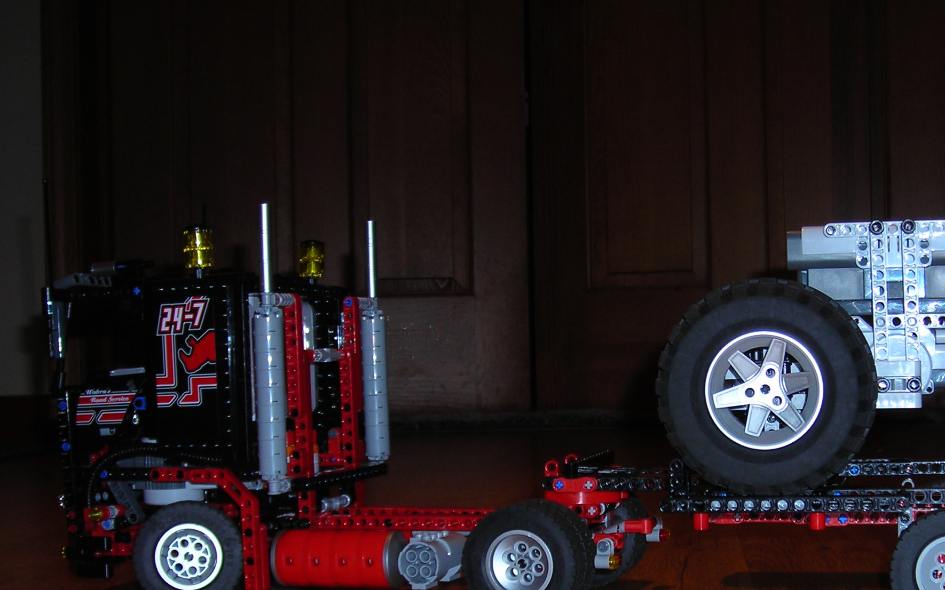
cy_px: 463
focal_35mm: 59
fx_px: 1519
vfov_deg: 21.7
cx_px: 629
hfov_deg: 34.2
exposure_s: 1/60.1
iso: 50
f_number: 3.2
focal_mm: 6.3
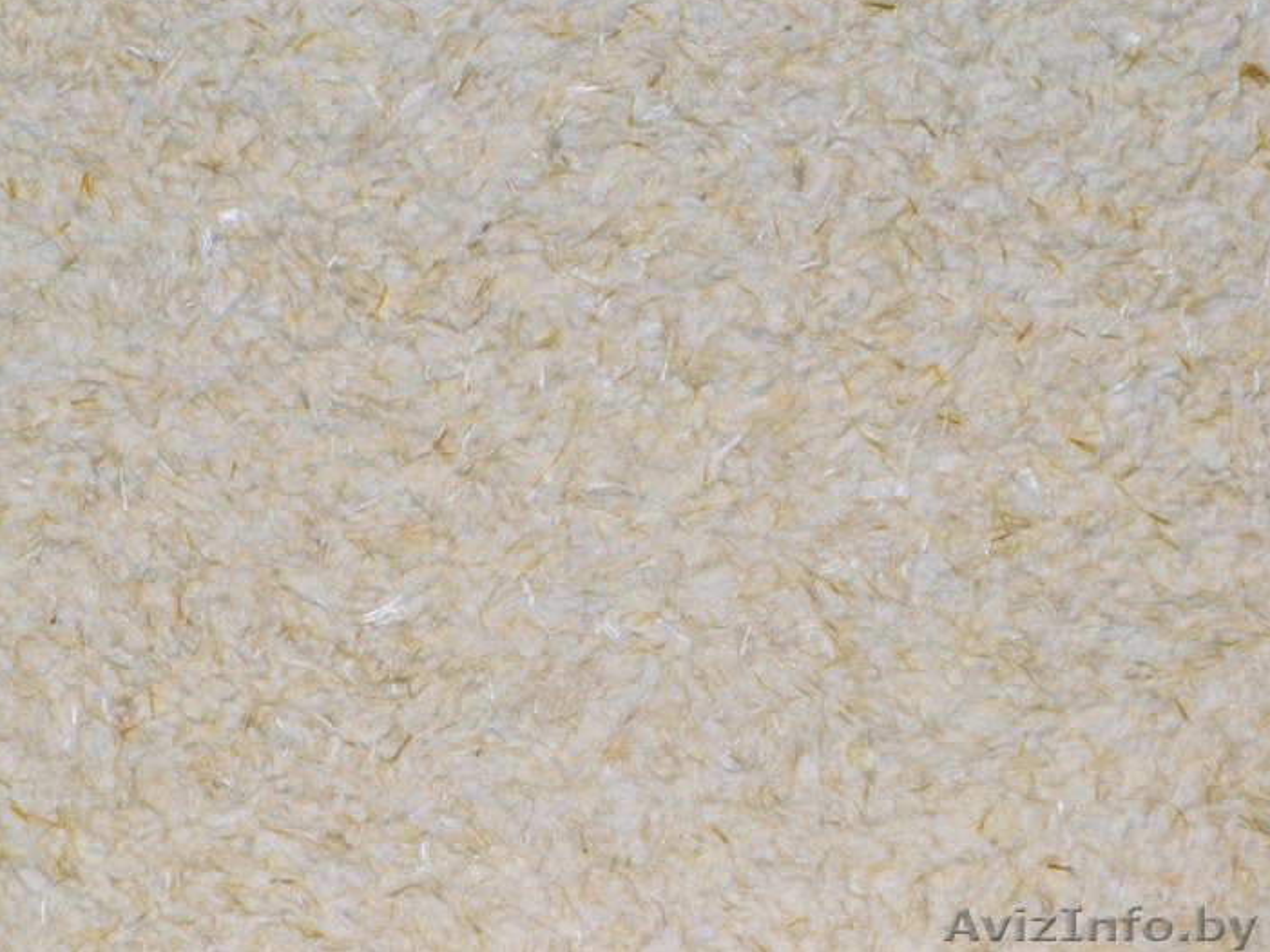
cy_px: 471
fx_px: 3323
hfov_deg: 21.6
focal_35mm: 91
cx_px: 549
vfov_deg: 16.3
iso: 800
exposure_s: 1/60
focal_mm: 55
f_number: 8
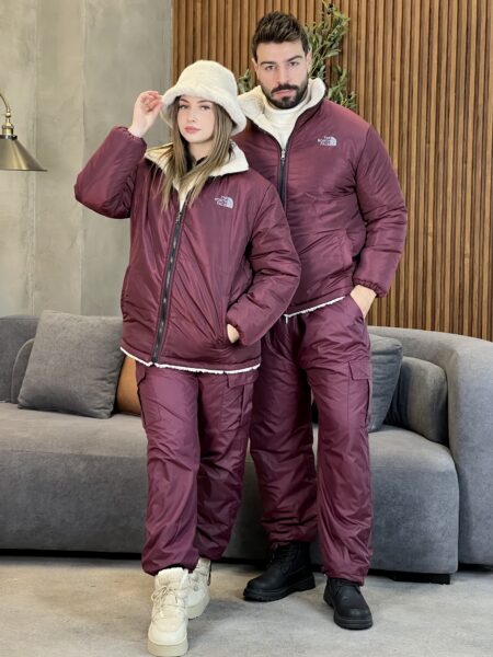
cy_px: 328
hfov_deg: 19.1
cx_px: 246
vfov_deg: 25.3
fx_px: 1462
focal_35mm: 77
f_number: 2.8
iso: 125
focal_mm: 9
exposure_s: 1/100
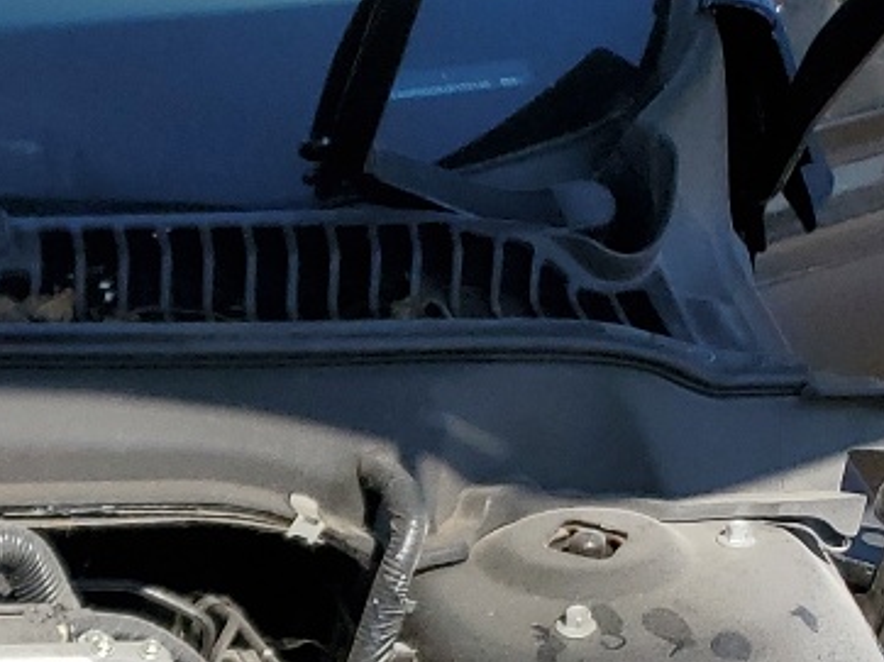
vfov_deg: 11.2
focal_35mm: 115
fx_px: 2935
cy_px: 1463
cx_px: -733
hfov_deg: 14.8
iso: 50
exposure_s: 1/2000
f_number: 1.5
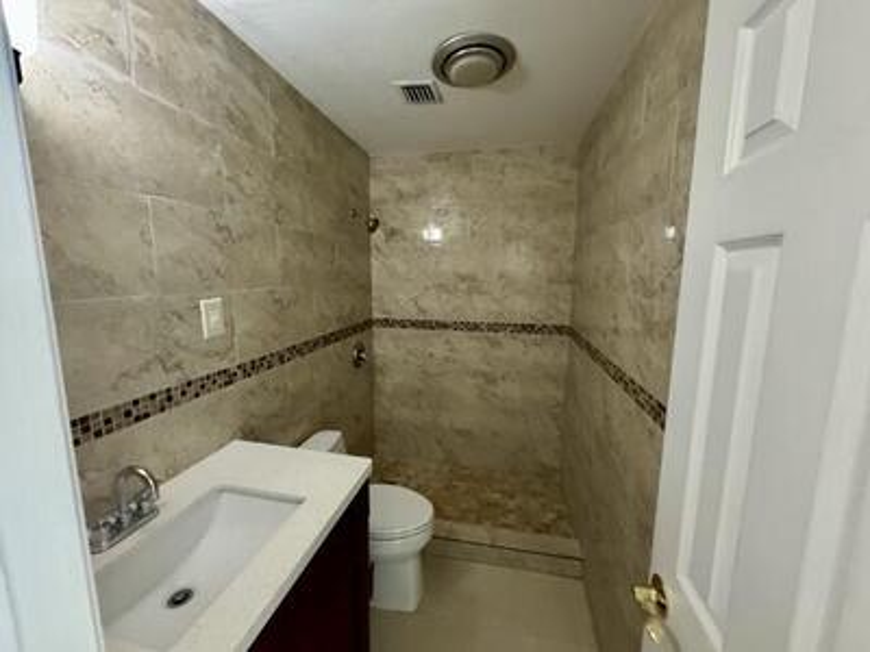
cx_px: 435
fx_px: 352
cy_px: 326
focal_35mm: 14
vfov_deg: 85.7
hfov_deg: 102.1
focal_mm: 2.22
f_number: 2.2
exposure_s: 1/60
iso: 1250
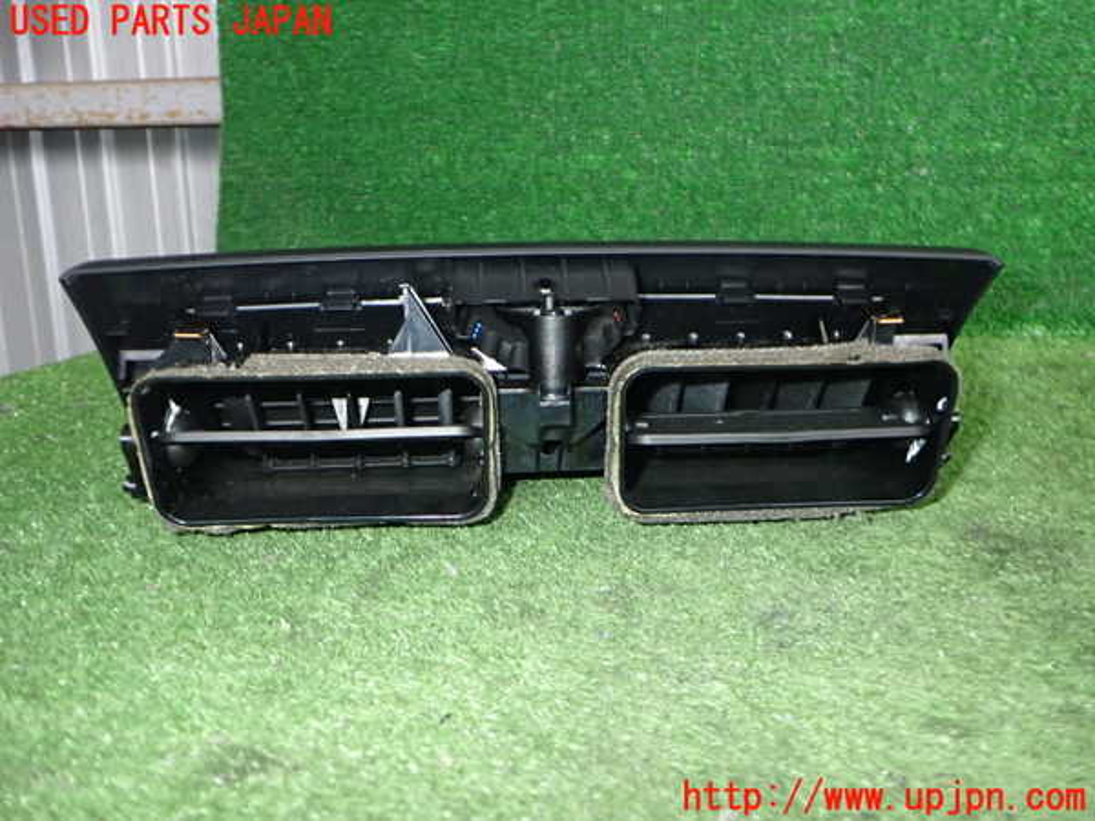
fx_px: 949
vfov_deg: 46.8
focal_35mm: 30
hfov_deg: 60.0
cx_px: 548
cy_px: 410
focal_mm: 5.4
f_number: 6.3
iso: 500
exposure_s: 1/30
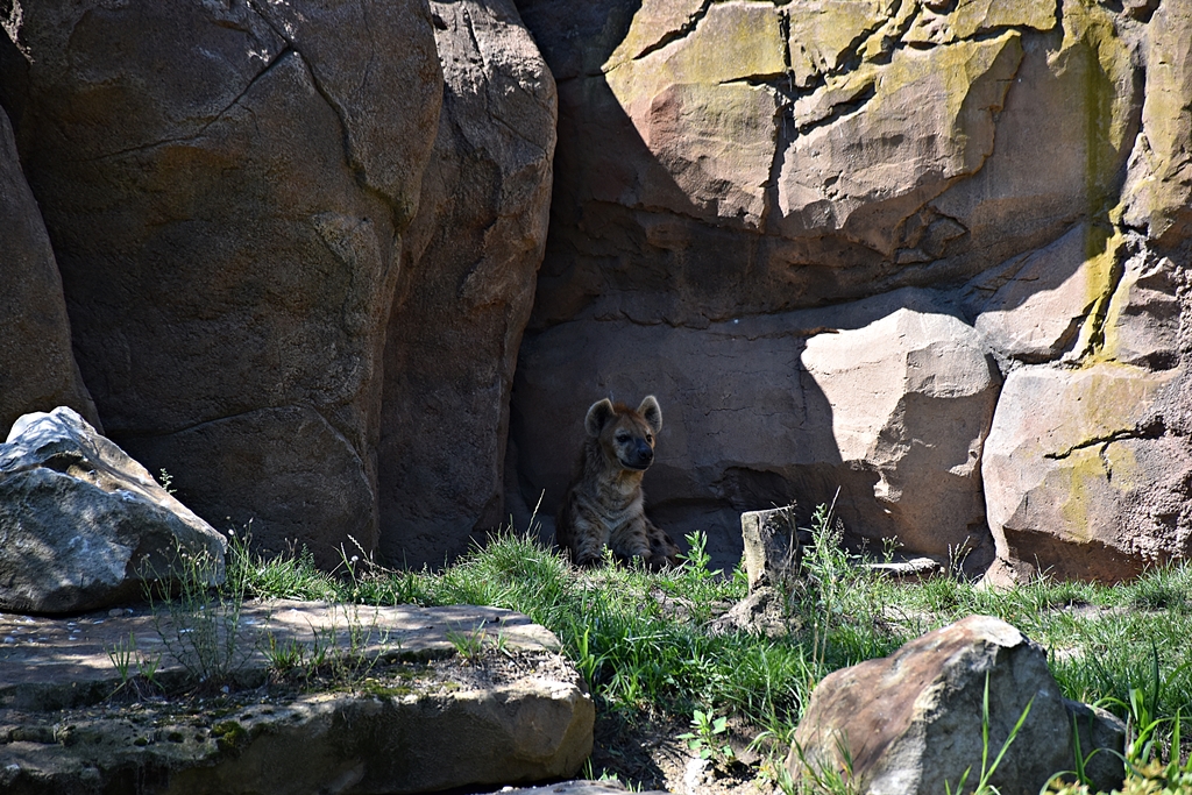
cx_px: 596
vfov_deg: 6.5
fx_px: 6954
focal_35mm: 210
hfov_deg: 9.8
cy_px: 398
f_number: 5.6
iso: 360
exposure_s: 1/500
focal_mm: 140
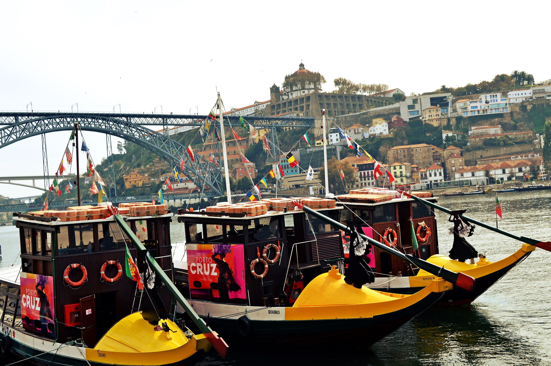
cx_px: 276
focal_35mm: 36
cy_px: 183
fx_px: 550
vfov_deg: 36.8
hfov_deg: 53.2
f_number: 5.6
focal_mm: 24
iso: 200
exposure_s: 1/800
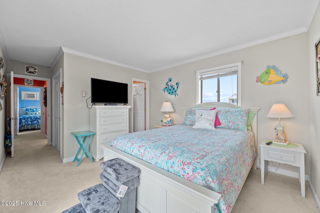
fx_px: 124
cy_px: 106
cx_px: 160
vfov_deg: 81.2
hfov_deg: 104.3
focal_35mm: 14
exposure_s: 1/40
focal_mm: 14
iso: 640
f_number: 7.1
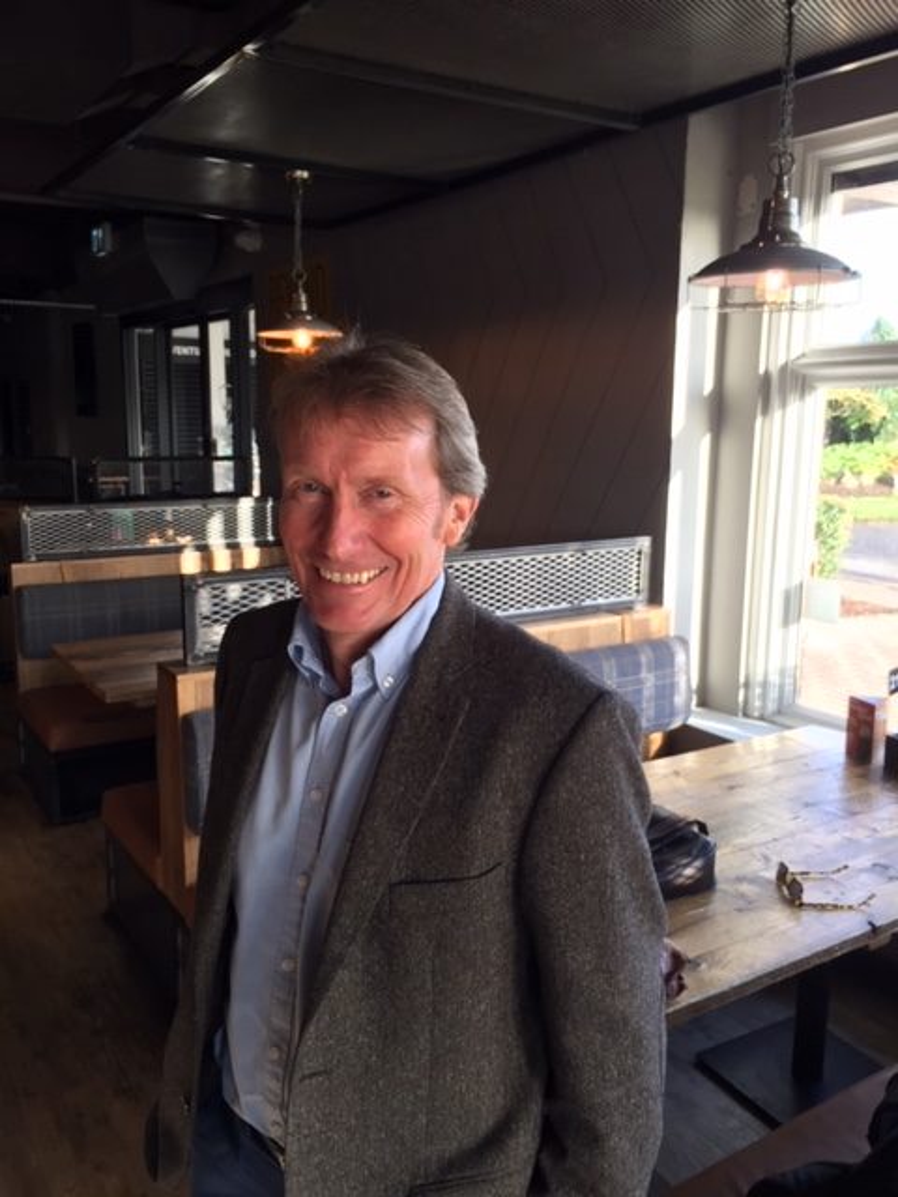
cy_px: 598
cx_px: 449
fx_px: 1003
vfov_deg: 61.7
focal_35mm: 29
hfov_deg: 48.2
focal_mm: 4.15
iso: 40
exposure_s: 1/50
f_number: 2.2
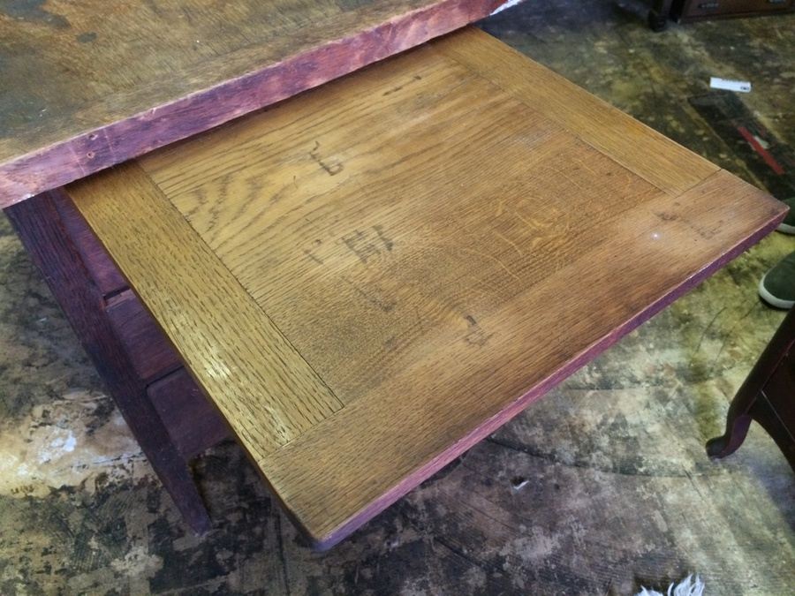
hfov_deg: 60.0
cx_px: 398
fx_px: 689
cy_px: 298
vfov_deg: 46.8
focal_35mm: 30
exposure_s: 1/20
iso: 320
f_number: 2.2
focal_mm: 4.12
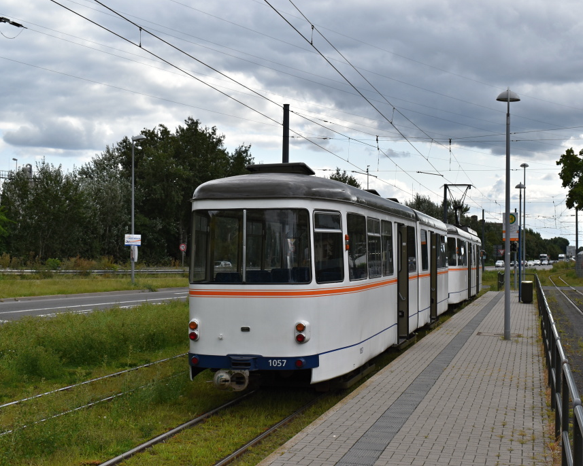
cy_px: 233
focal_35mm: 54
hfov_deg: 34.7
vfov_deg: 28.1
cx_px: 326
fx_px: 931
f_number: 10
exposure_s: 1/400
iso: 200
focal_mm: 32
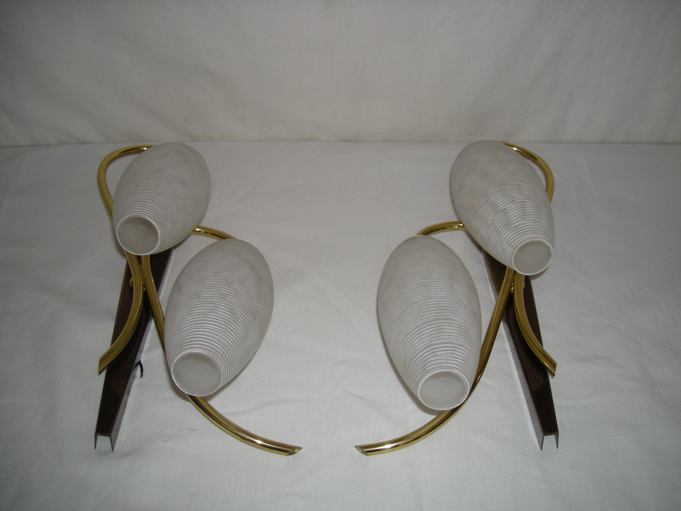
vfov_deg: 40.7
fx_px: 689
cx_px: 340
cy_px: 256
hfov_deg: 52.6
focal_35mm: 35
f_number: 2.8
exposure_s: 1/40
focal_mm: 5.7
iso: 50
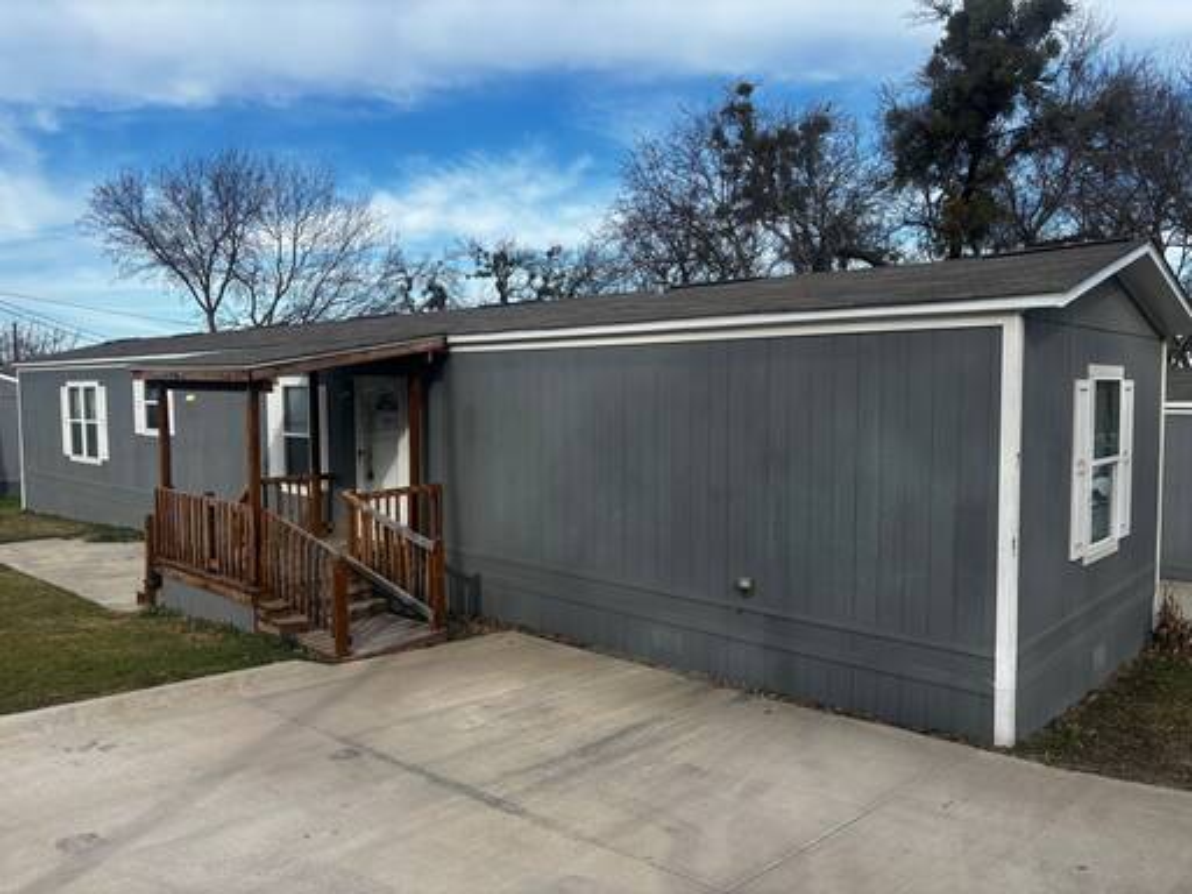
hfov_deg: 67.3
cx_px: 596
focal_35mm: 26
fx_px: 895
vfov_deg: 53.1
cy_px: 447
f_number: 1.6
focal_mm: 5.96
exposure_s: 1/2151
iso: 50
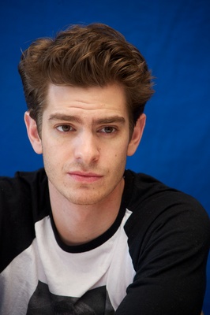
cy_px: 158
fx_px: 1753
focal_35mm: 200
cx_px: 105
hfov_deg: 6.9
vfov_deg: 10.3
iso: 1000
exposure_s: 1/60
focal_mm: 200
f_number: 5.6
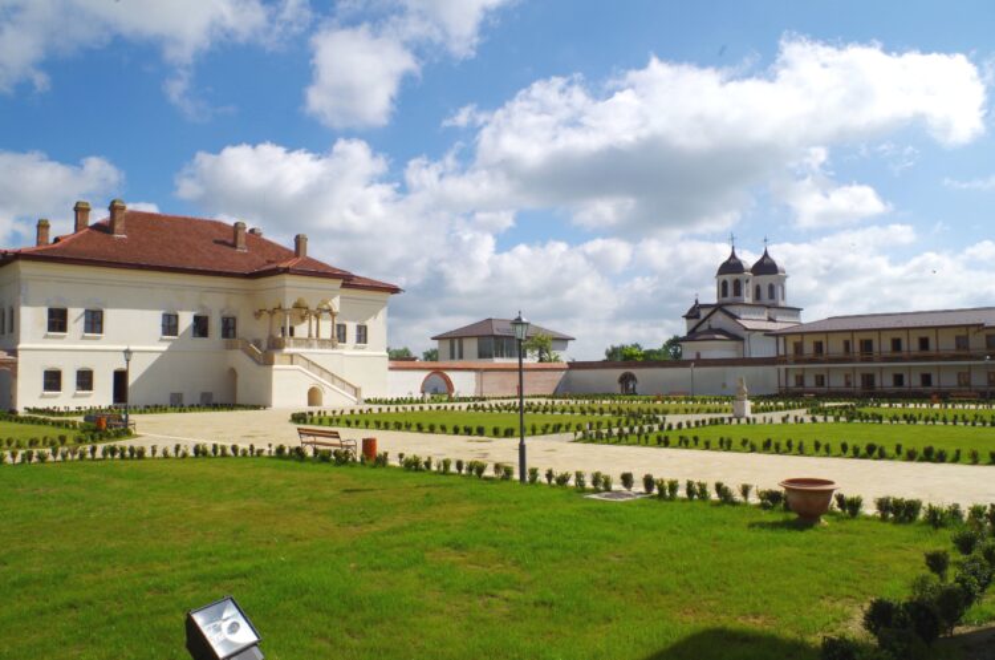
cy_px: 330
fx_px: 745
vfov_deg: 47.8
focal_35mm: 27
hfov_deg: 67.5
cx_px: 498
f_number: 18
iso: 200
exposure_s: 1/180
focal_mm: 18
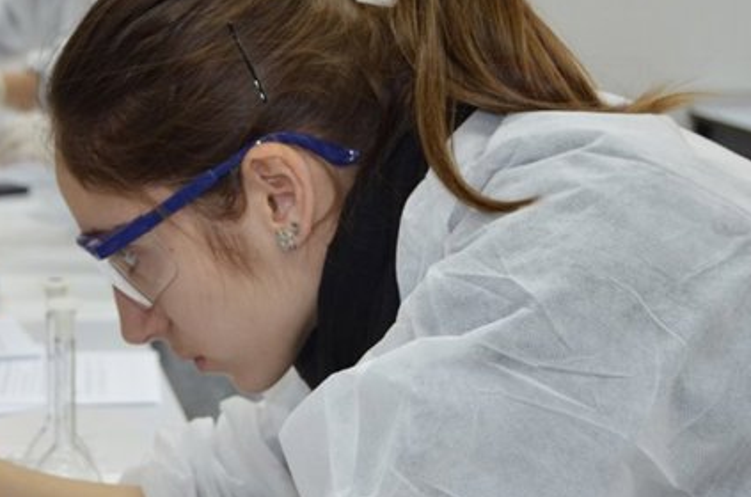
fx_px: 1936
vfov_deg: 14.6
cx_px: 256
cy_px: 299
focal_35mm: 93
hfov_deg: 21.9
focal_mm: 38
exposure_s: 1/60
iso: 640
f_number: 4.8
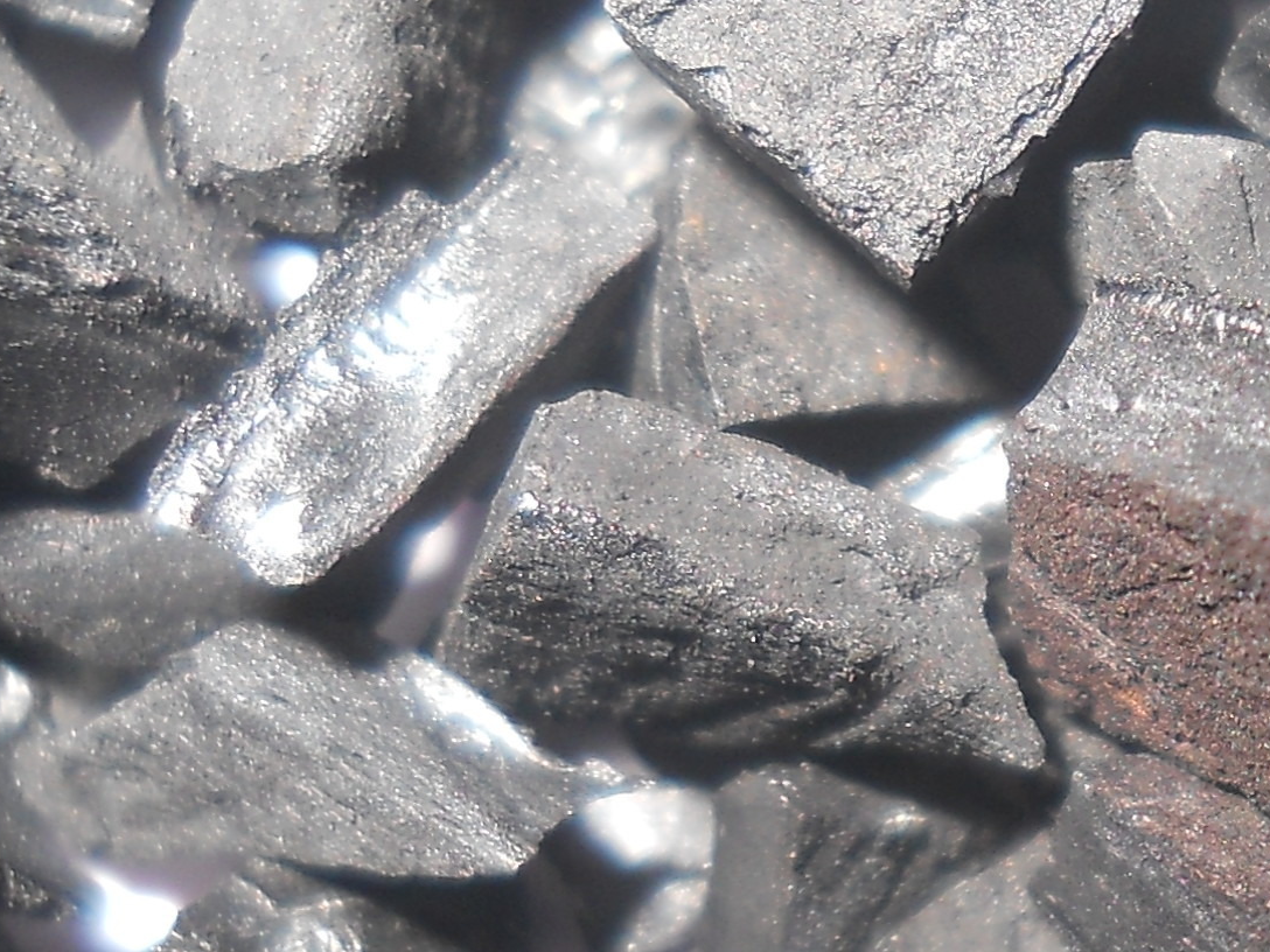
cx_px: 1544
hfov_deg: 15.4
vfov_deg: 12.0
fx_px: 4513
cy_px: 607
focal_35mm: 123
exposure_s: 1/30
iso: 80
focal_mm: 6.72
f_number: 5.5
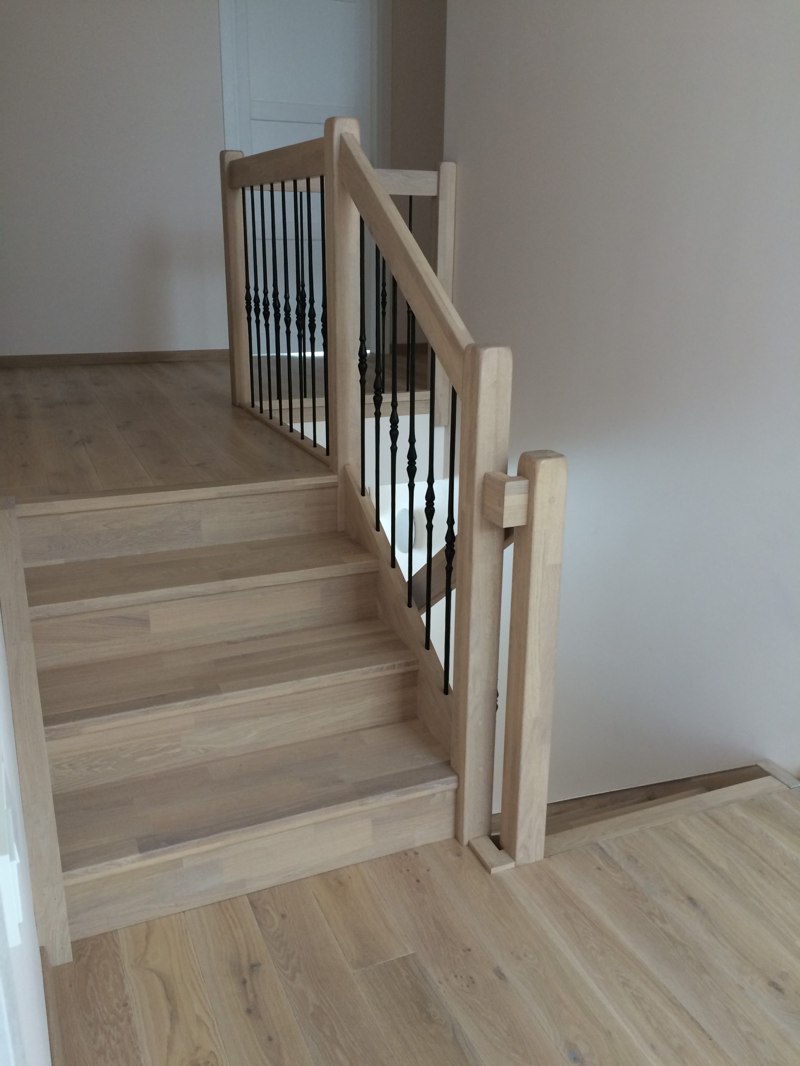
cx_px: 400
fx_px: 894
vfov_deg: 61.7
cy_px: 533
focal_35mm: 29
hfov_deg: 48.2
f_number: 2.2
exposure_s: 1/33
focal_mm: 4.15
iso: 125
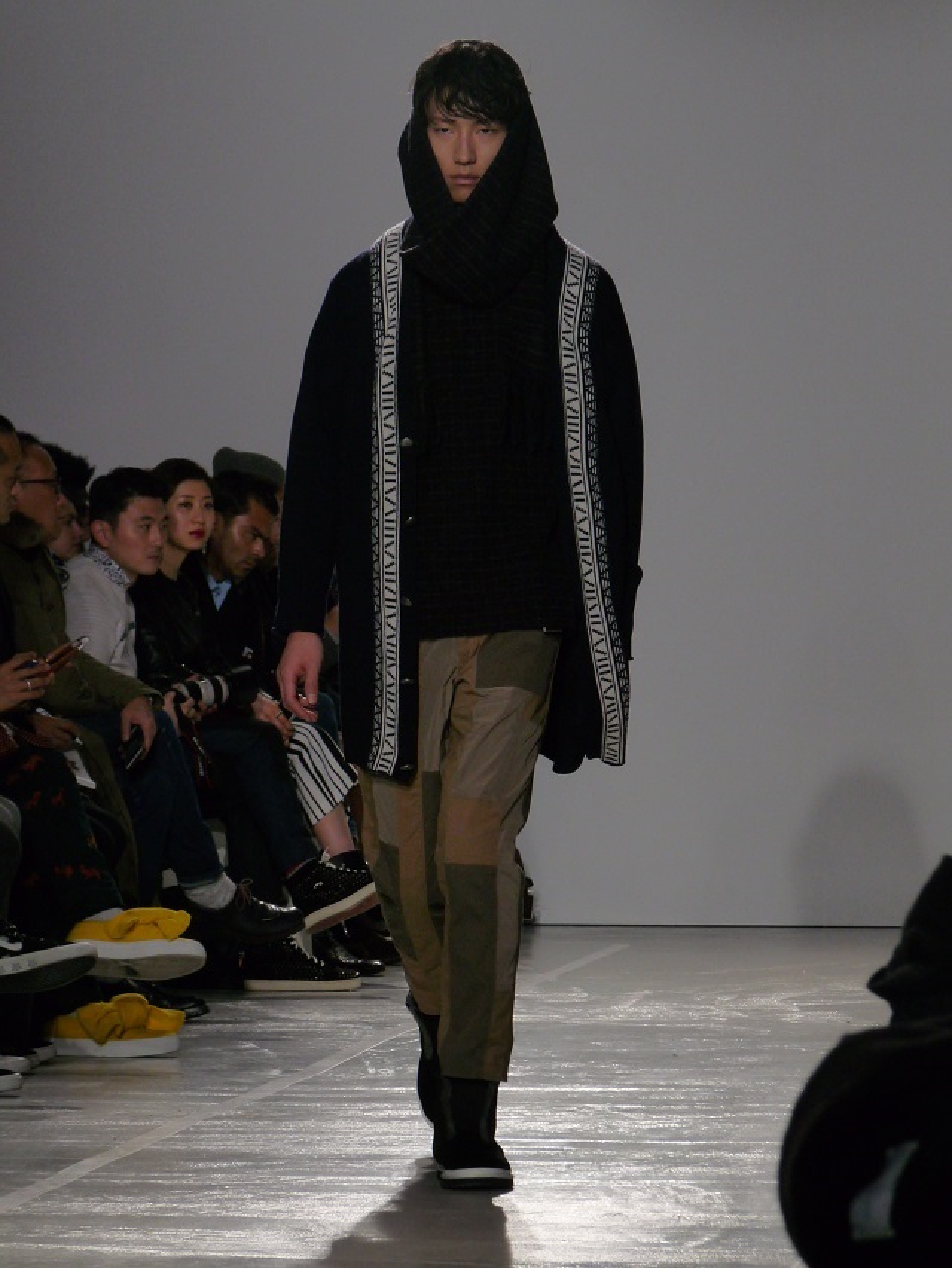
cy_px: 634
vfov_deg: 9.1
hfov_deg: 6.8
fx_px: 7955
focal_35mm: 217
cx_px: 476
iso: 320
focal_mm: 38.5
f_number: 5
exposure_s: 1/400
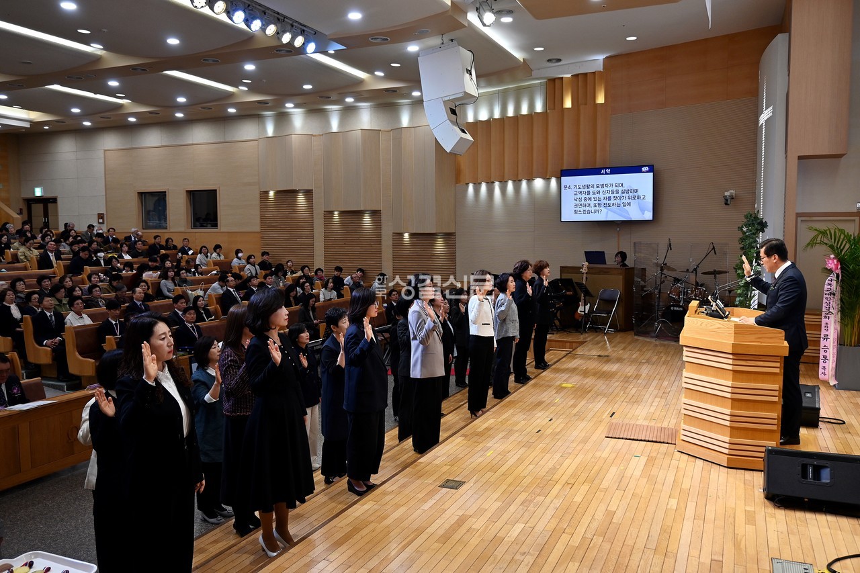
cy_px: 286
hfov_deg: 61.9
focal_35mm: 30
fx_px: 717
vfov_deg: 43.6
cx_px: 430
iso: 200
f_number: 4
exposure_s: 1/60
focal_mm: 20
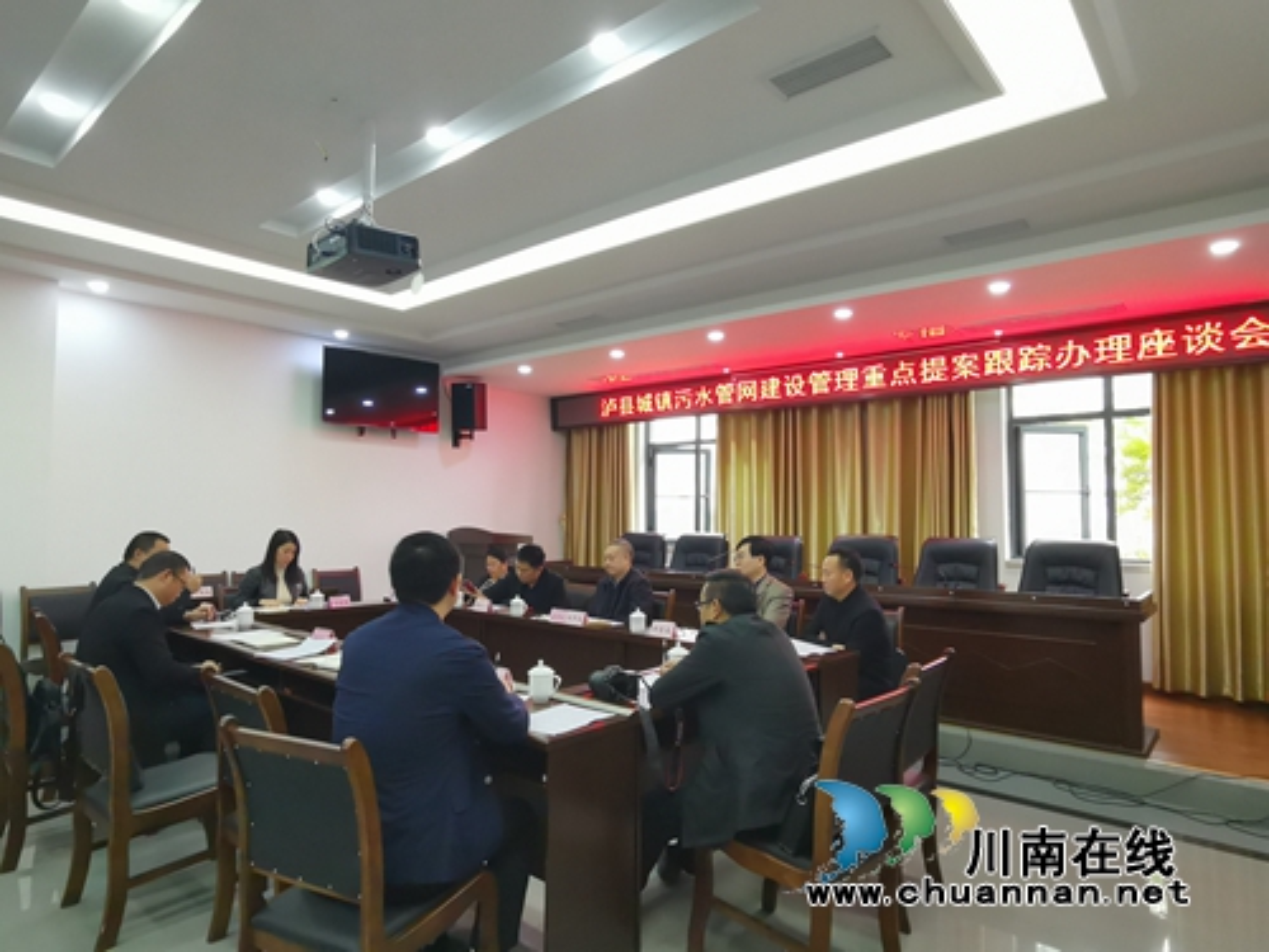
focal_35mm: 20
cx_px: 634
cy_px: 476
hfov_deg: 81.7
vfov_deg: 66.0
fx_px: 733
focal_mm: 2.26
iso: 400
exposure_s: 1/50
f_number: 2.2
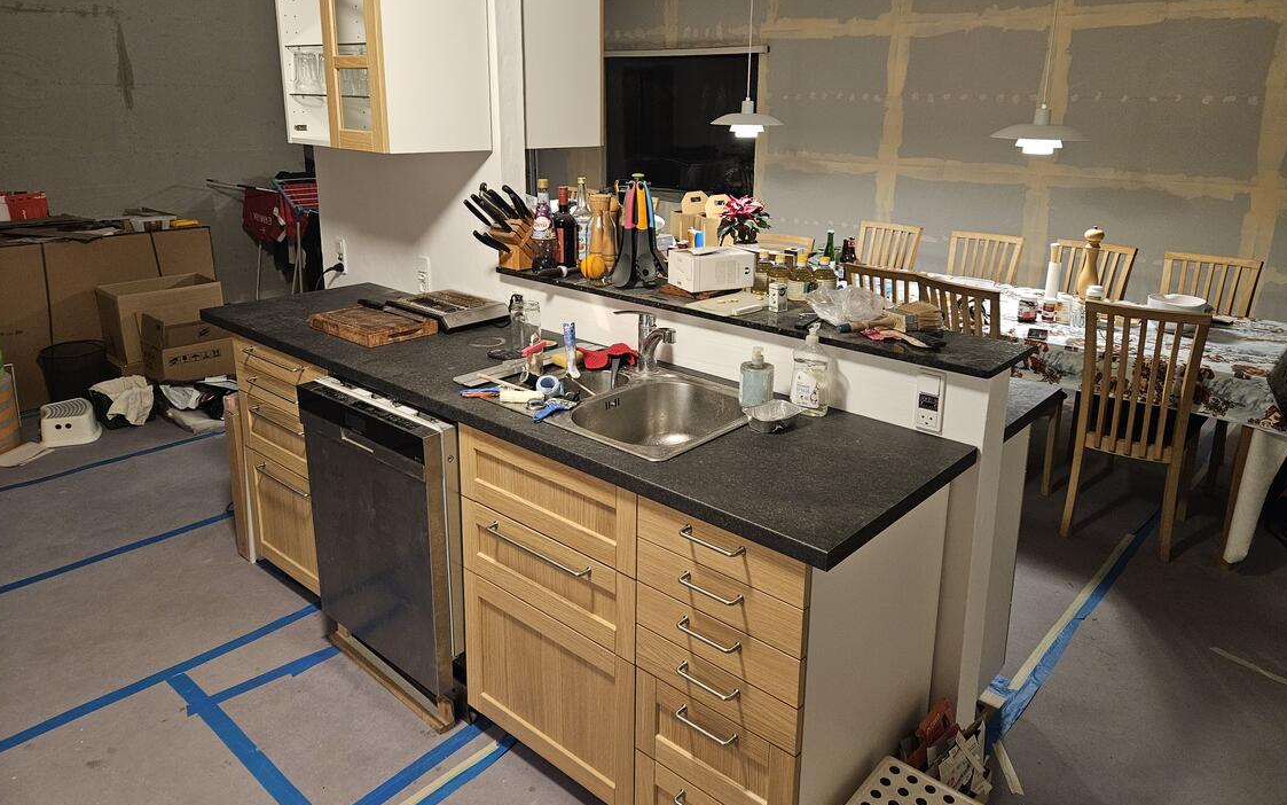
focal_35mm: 25
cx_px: 651
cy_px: 327
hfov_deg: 72.5
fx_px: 877
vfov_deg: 49.0
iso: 640
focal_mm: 5.4
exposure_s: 1/50
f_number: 1.8
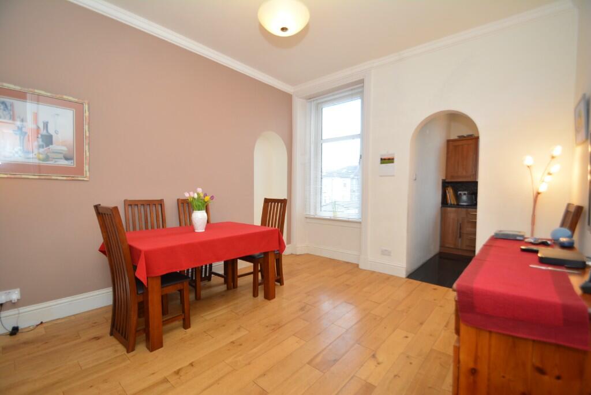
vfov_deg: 77.4
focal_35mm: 15
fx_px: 246
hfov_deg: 100.4
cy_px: 198
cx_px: 296
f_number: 4
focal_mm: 10
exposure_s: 1/60
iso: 400
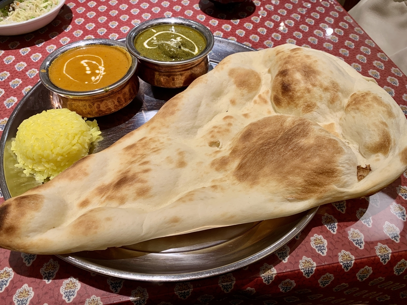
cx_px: 204
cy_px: 152
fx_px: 306
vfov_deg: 53.1
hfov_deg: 67.3
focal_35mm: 26
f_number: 1.8
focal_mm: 4.25
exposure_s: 1/50
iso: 50
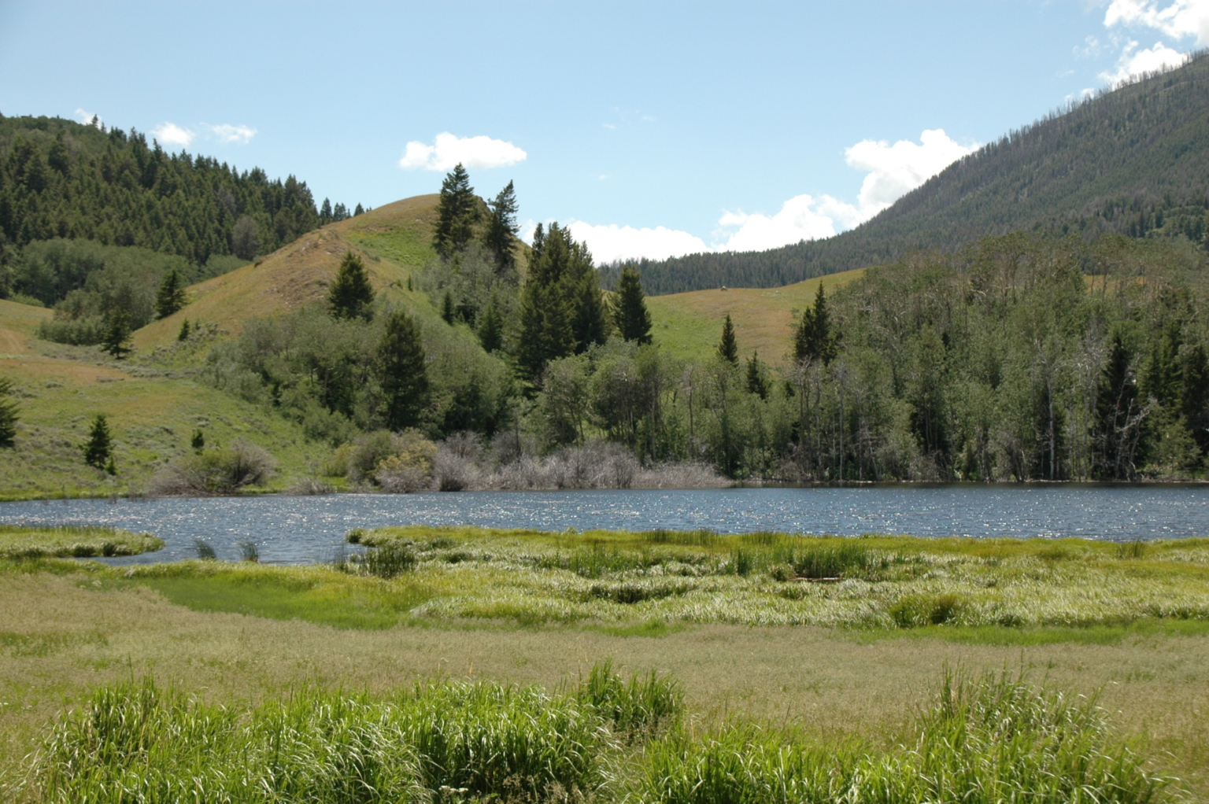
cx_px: 604
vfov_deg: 18.2
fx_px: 2517
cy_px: 402
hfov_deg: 27.0
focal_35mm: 75
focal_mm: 50
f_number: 7.1
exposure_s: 1/500
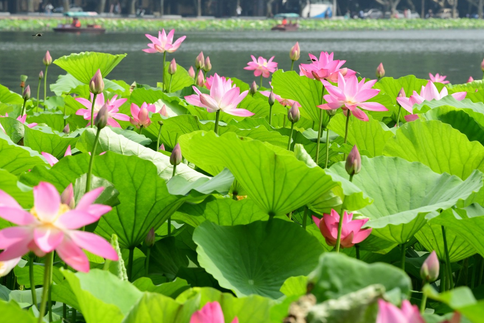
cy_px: 126
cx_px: 194
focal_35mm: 222
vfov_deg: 6.2
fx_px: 2984
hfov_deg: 9.3
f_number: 13
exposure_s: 1/640
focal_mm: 180
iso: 1000
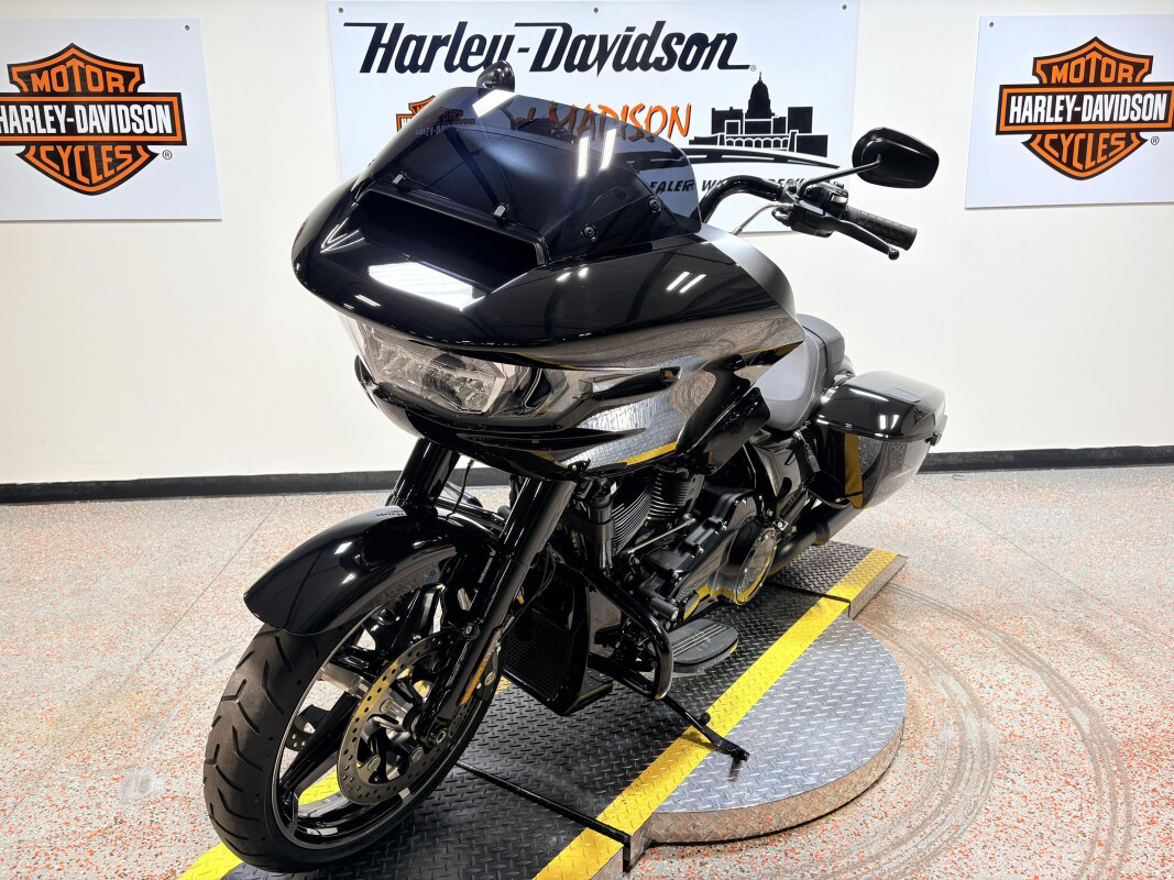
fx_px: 882
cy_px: 440
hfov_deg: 67.3
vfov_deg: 53.1
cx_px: 587
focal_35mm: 26
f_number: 1.6
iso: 50
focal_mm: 5.96
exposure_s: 1/120
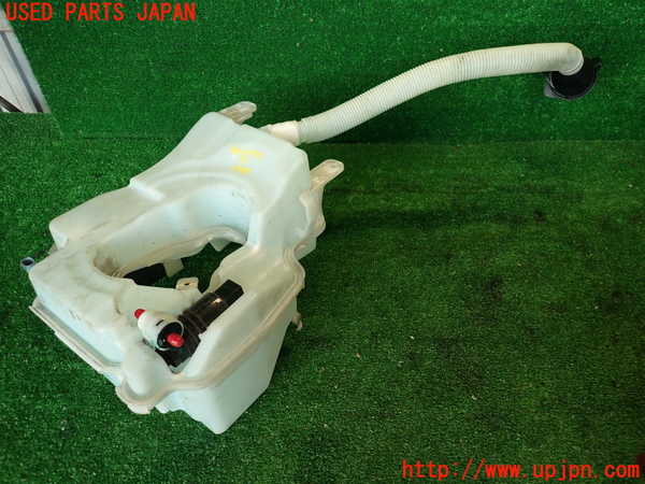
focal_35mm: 25
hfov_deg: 69.4
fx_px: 466
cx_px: 322
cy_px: 242
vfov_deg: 54.9
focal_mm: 4.5
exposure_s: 1/60
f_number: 2
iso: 125
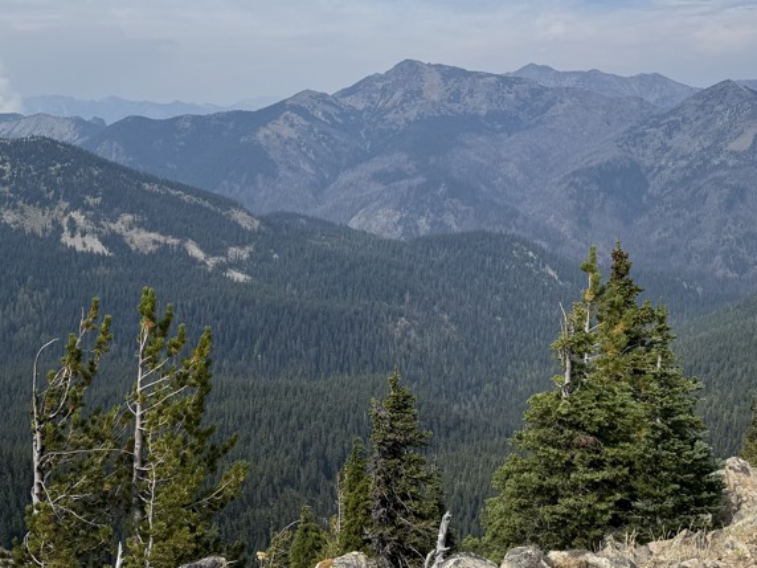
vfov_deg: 33.1
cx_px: 326
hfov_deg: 43.7
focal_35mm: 43
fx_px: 940
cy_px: 166
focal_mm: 6.76
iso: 80
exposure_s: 1/7092
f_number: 1.78
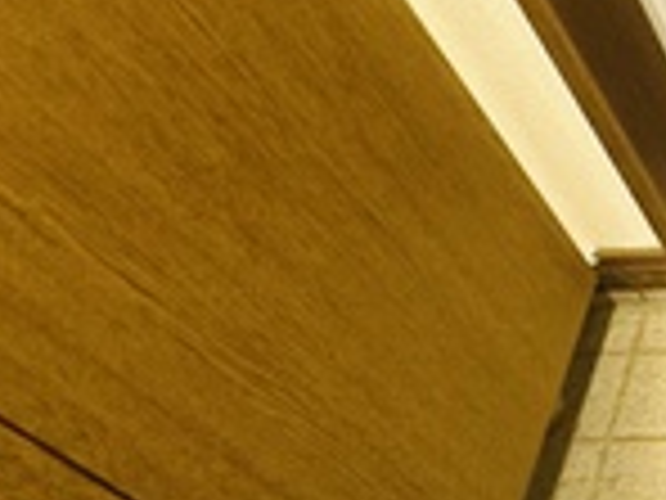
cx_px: 1210
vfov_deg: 22.0
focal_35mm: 66
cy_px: 106
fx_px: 1270
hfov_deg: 20.4
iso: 400
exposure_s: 1/60
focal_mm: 2.22
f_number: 2.2
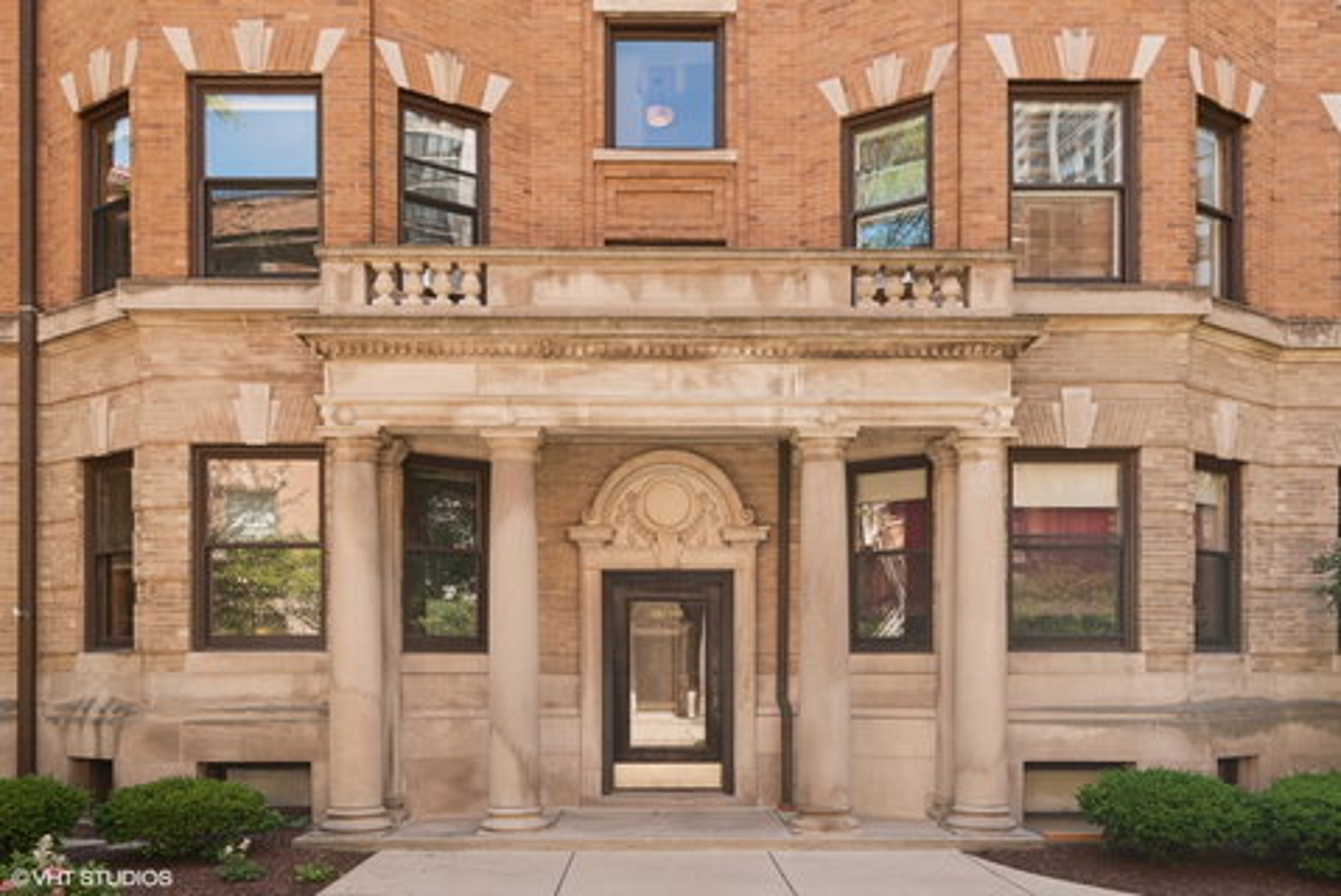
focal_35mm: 26
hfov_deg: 69.4
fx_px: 969
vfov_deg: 49.6
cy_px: 448
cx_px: 670
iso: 200
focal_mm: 26
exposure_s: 1/60
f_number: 8
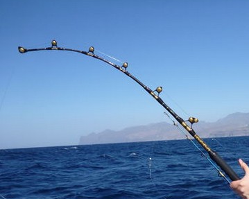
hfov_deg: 37.1
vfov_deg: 30.6
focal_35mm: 48
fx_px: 354
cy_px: 160
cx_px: 207
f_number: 3.3
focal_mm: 4.9
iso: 100
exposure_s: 1/1000
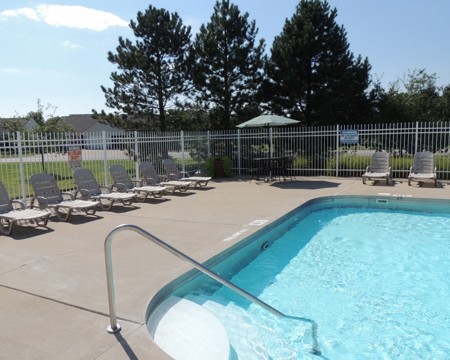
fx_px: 360
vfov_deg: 53.2
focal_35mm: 27
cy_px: 187
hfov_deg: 64.1
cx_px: 227
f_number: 3.3
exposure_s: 1/1250
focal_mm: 4.3
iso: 100
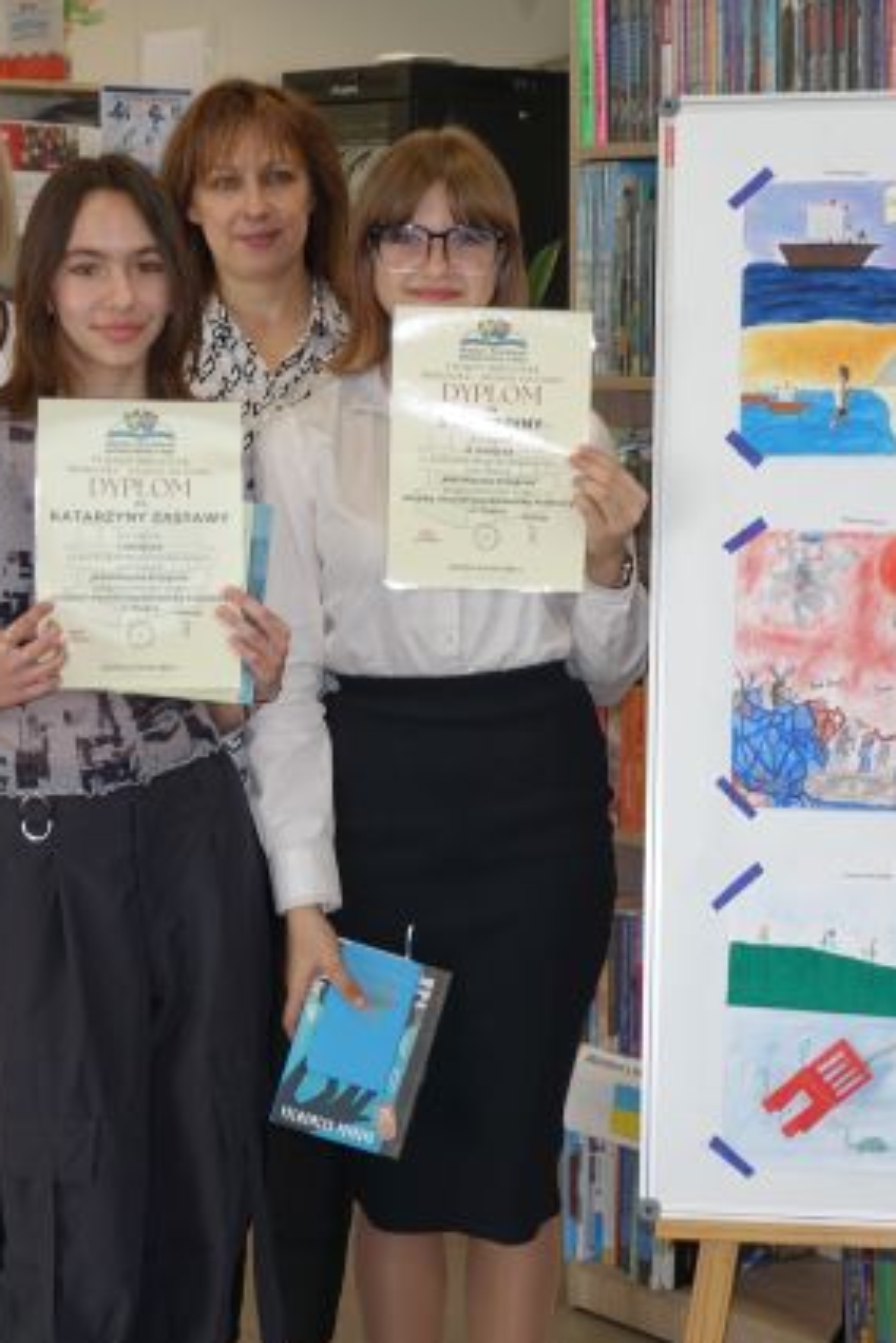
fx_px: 3096
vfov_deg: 24.5
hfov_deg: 16.5
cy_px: 673
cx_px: 519
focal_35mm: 83
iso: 125
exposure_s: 1/60
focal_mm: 20.19
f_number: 2.8
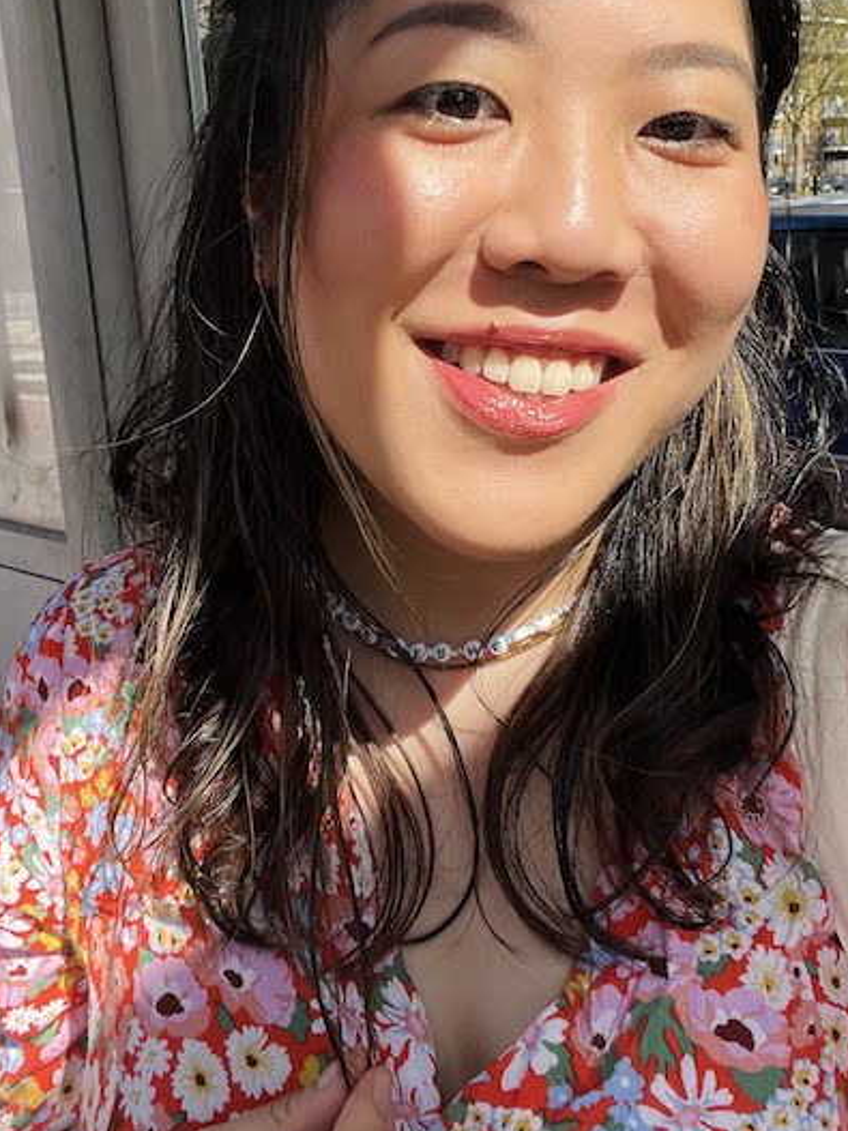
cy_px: 430
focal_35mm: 38
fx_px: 1242
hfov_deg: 37.7
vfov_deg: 48.6
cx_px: 395
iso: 32
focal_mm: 2.71
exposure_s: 1/806
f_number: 2.2
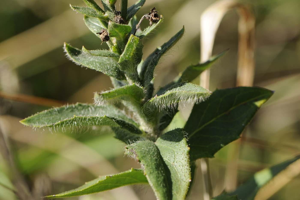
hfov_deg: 13.1
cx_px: 150
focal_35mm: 158
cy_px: 100
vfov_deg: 8.7
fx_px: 1311
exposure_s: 1/160
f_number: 8
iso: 200
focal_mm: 105
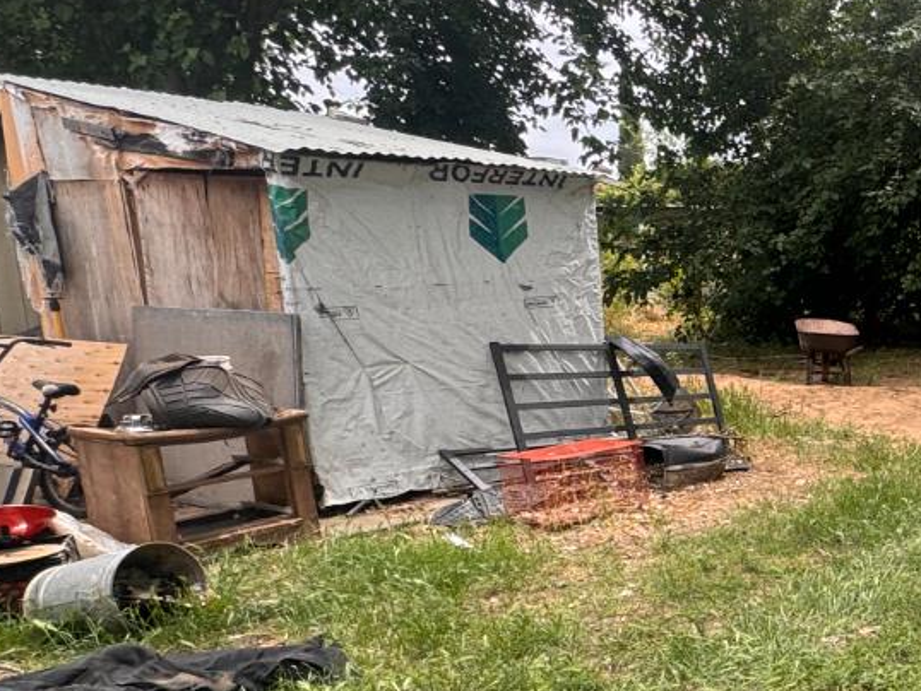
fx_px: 1038
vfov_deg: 36.5
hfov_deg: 34.7
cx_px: 1178
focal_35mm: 39
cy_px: 449
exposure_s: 1/371
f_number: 2.2
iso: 40
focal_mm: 2.22
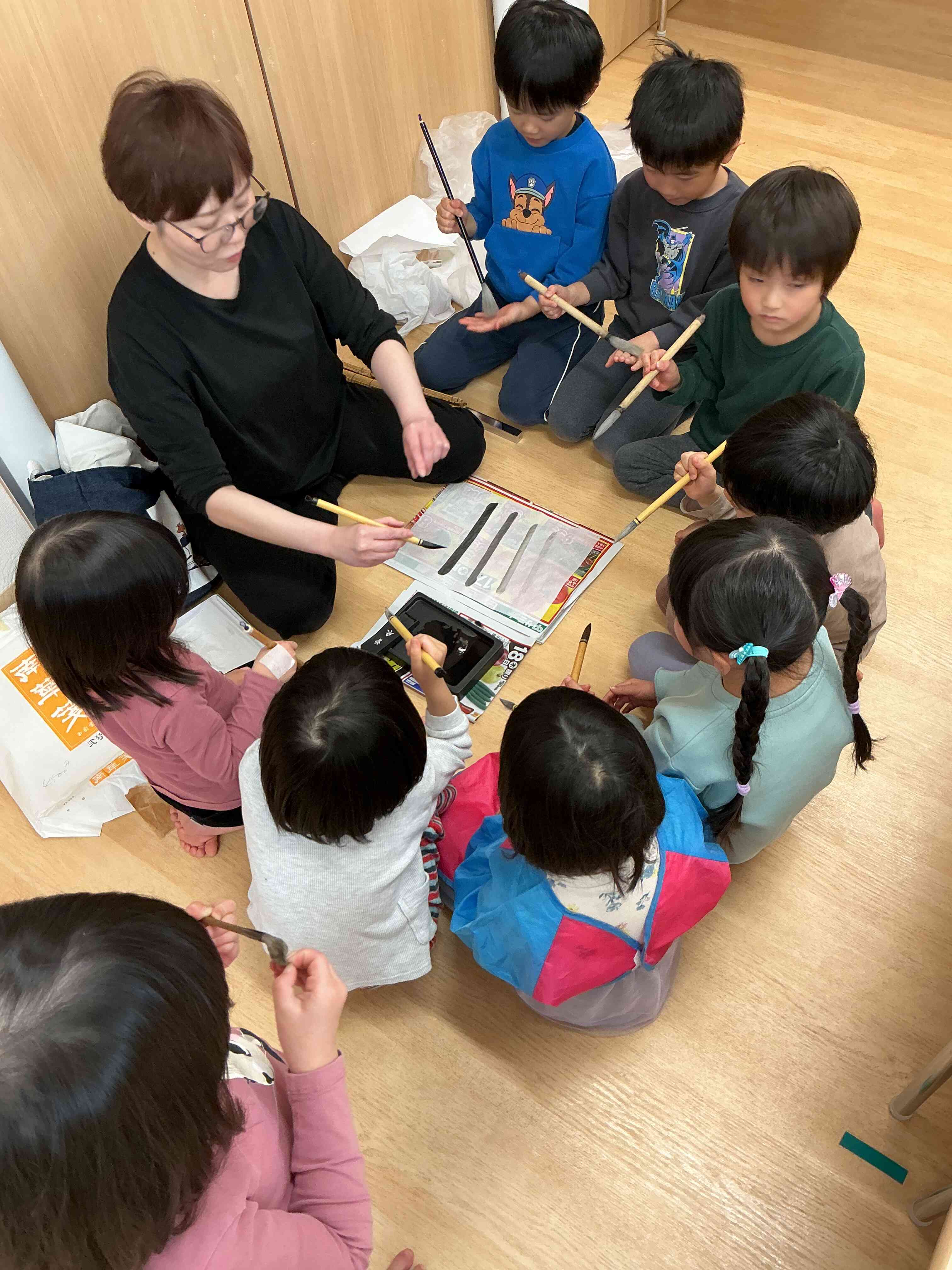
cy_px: 635
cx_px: 476
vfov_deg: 61.7
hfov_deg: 48.2
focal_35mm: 29
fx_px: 1063
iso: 64
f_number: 1.8
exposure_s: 1/60
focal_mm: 3
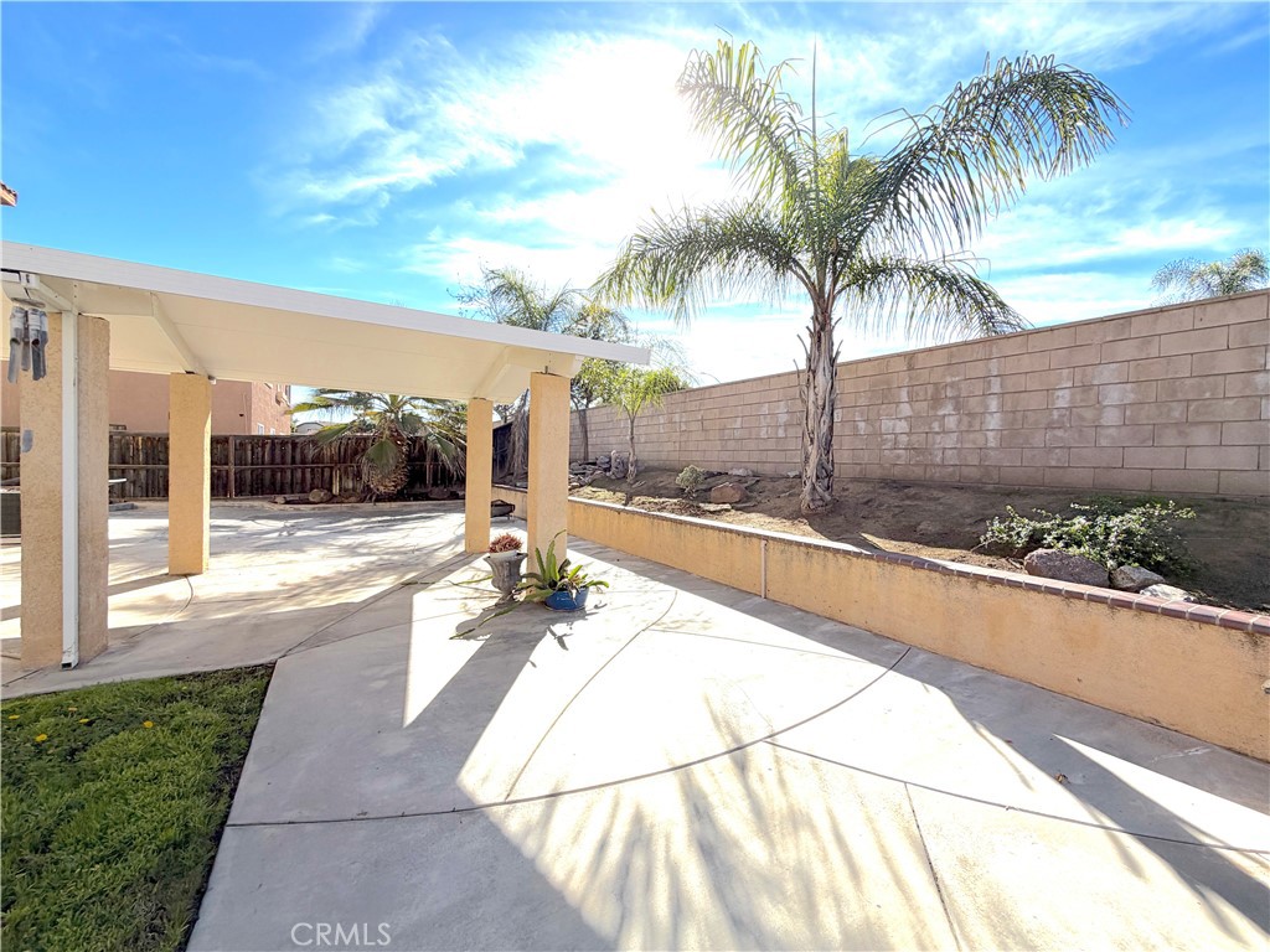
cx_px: 635
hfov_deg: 102.1
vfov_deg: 85.7
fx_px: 514
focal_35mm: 14
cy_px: 476
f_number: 2.2
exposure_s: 1/1017
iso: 20
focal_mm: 2.22
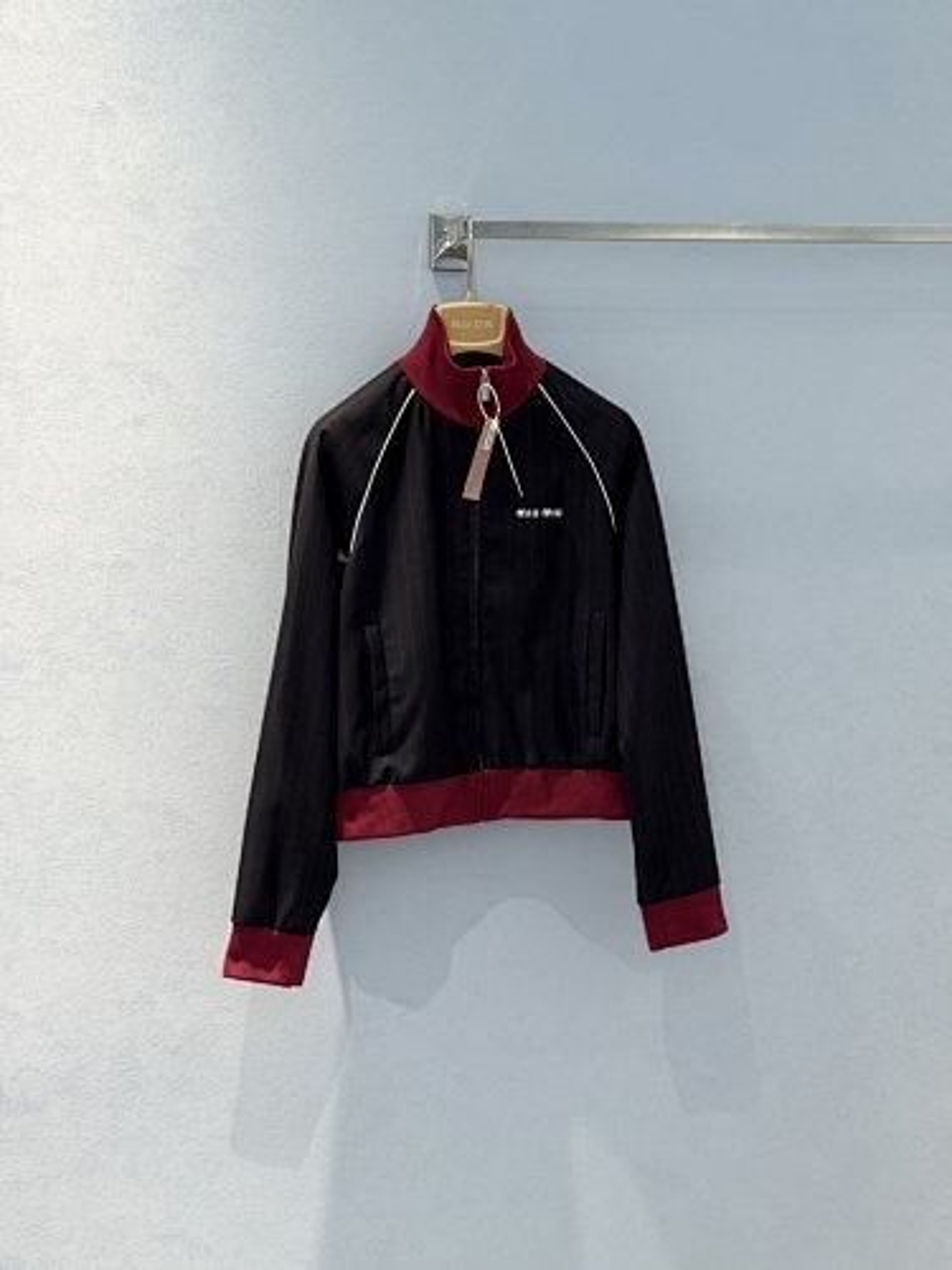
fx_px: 1760
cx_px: 476
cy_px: 635
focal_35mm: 48
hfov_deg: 30.3
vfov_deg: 39.7
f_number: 1.78
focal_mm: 6.76
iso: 125
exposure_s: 1/166
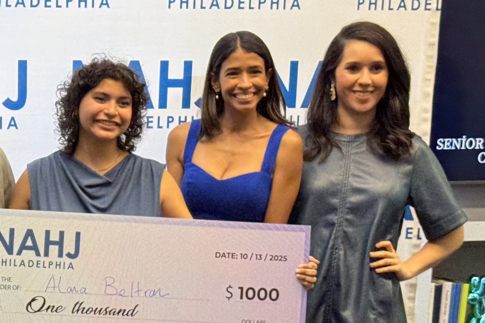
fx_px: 1589
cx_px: -72
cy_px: 295
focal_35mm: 118
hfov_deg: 16.7
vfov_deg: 11.5
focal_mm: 6.76
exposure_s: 1/60
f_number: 1.78
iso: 125
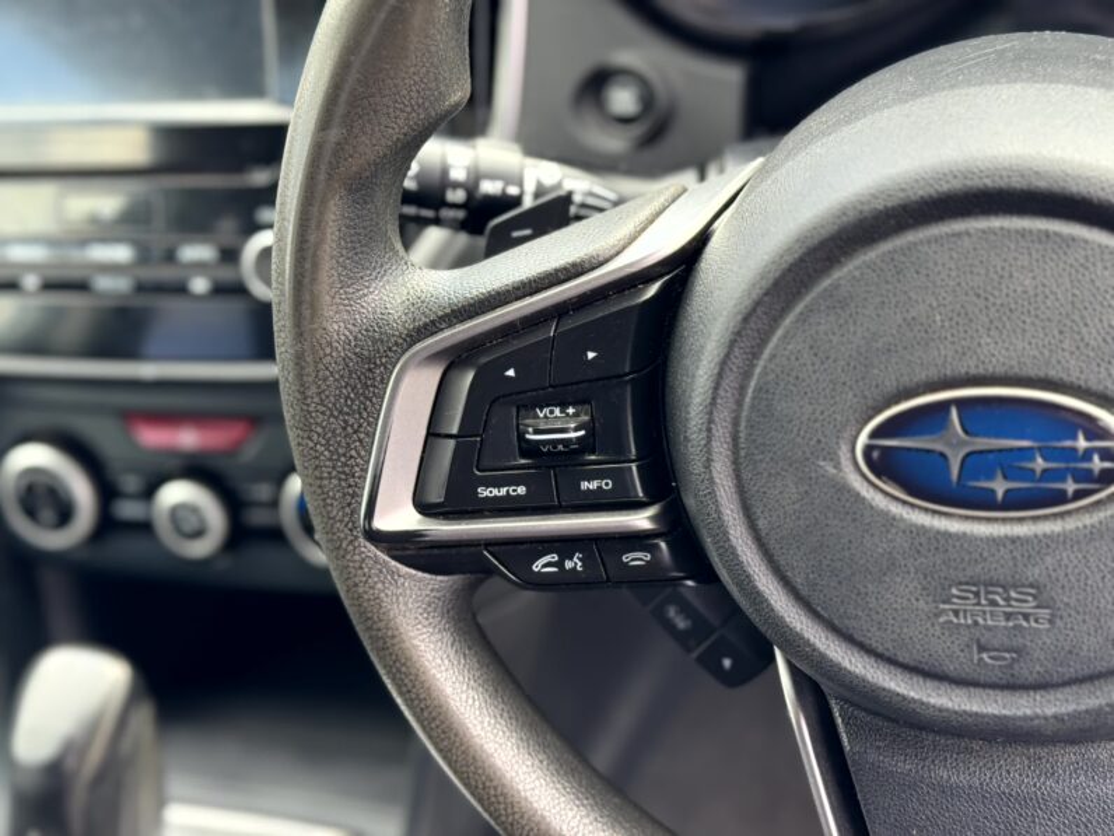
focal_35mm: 48
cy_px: 418
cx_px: 557
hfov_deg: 39.7
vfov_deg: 30.3
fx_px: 1545
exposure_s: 1/98
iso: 100
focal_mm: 6.76
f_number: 1.78
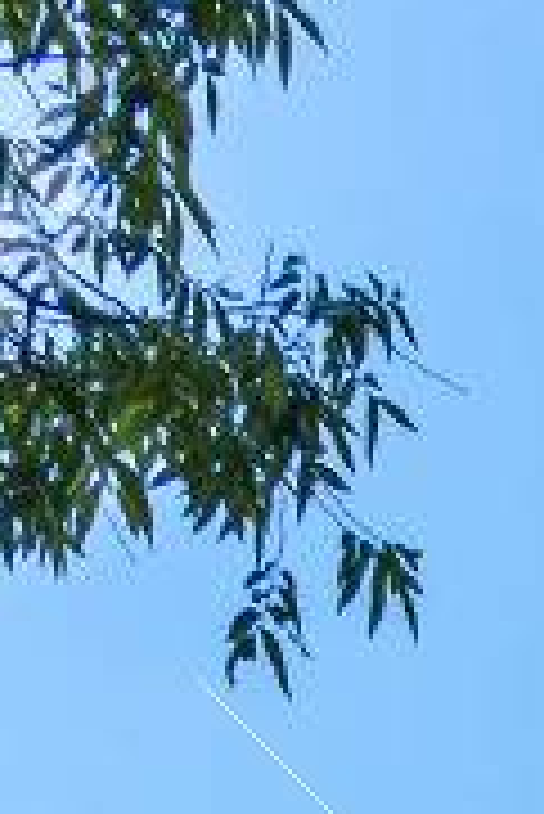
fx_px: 3891
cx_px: 1367
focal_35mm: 172
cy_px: 2824
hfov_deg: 7.4
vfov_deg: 8.6
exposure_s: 1/250
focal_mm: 8.8
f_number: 8
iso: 160
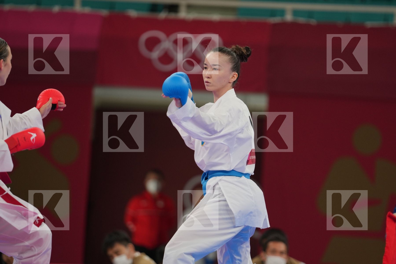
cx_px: 198
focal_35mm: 300
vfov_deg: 4.6
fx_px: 3300
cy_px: 132
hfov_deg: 6.9
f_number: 2.8
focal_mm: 200
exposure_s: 1/1000
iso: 500
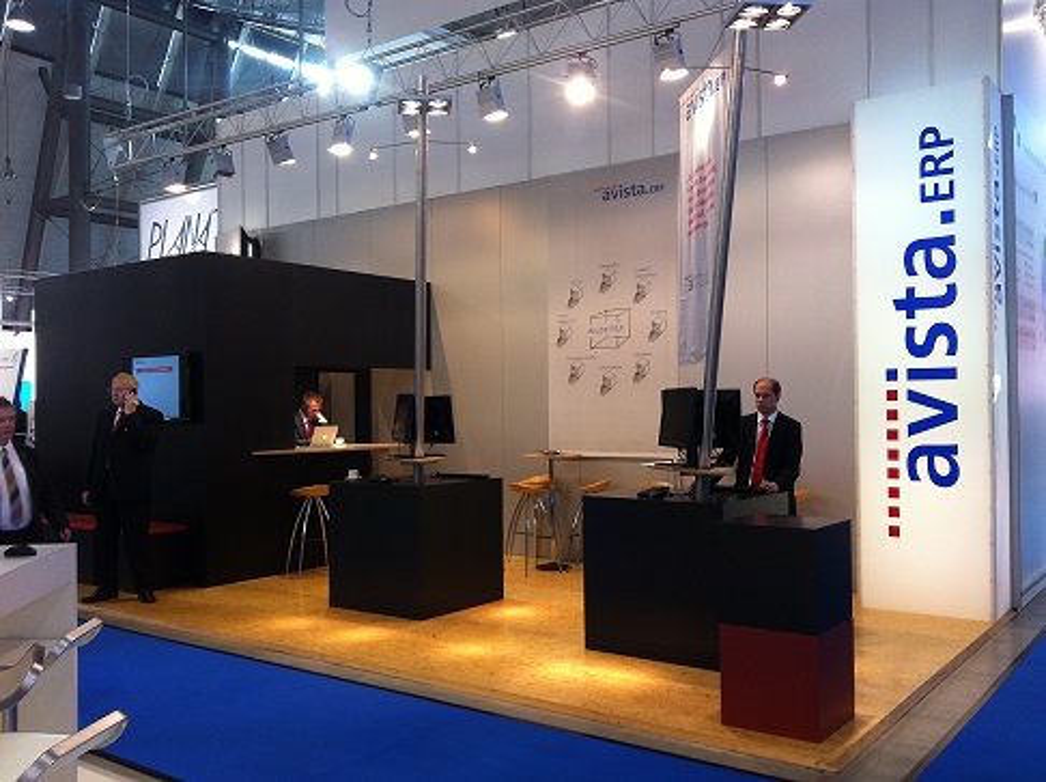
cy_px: 391
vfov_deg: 40.6
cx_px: 523
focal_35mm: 35
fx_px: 1056
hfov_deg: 52.7
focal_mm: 3.85
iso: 80
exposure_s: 1/30
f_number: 2.8
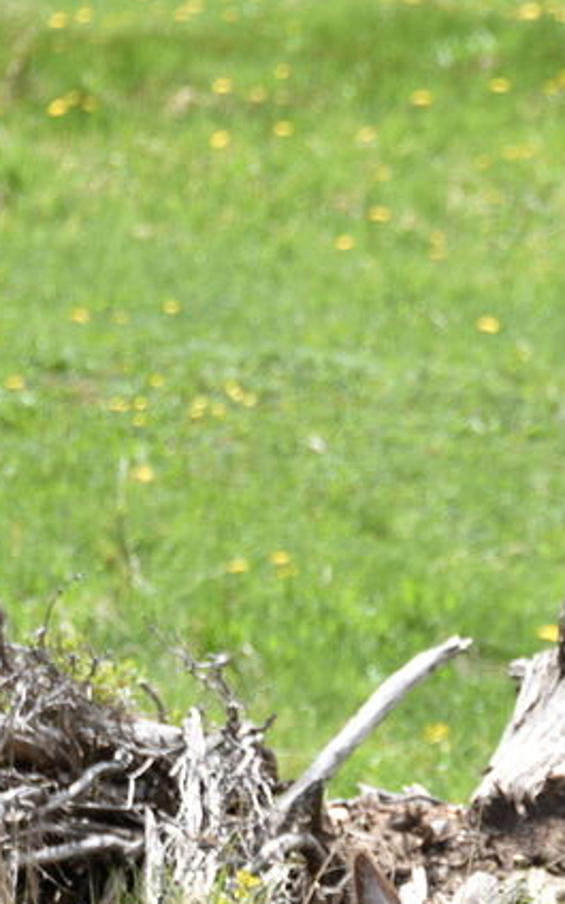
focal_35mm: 462
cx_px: 925
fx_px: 11382
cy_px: 733
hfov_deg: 2.8
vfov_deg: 4.5
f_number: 5.6
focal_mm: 150
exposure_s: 1/320
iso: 140
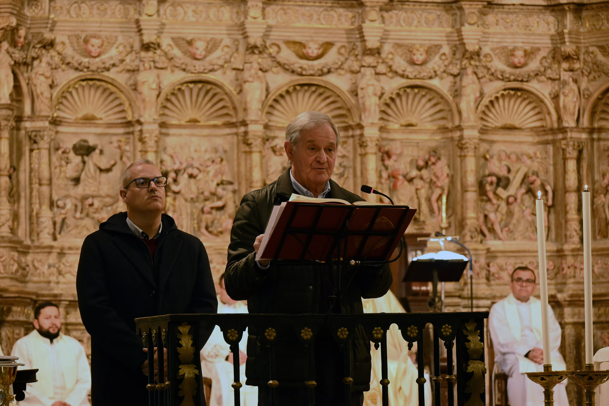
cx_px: 304
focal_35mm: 153
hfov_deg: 13.4
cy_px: 203
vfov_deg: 9.0
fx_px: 2588
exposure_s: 1/40
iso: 3200
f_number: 5
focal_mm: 102
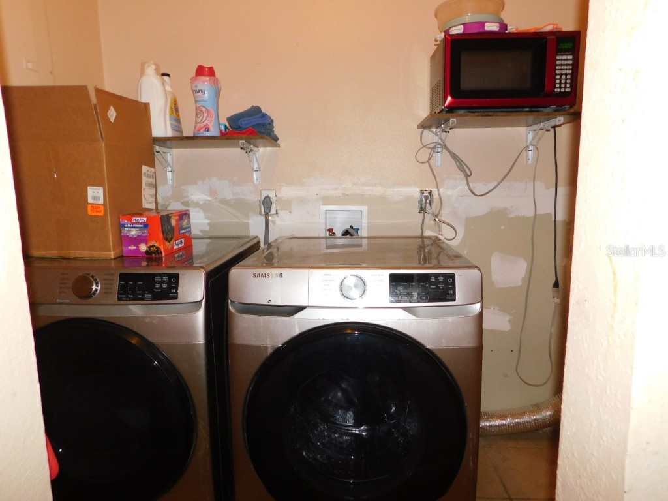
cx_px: 334
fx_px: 444
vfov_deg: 58.9
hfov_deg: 73.9
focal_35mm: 23
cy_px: 250
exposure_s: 1/30
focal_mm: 4
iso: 200
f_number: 3
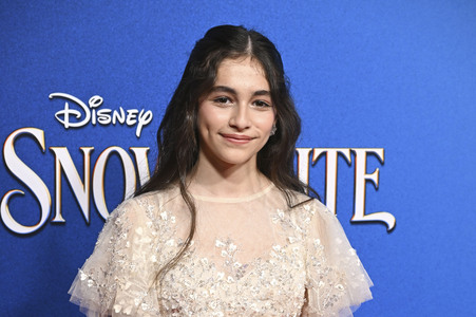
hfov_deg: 27.0
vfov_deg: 18.2
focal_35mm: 75
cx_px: 238
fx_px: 991
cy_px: 158
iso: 3200
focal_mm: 75
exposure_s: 1/250
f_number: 4.5
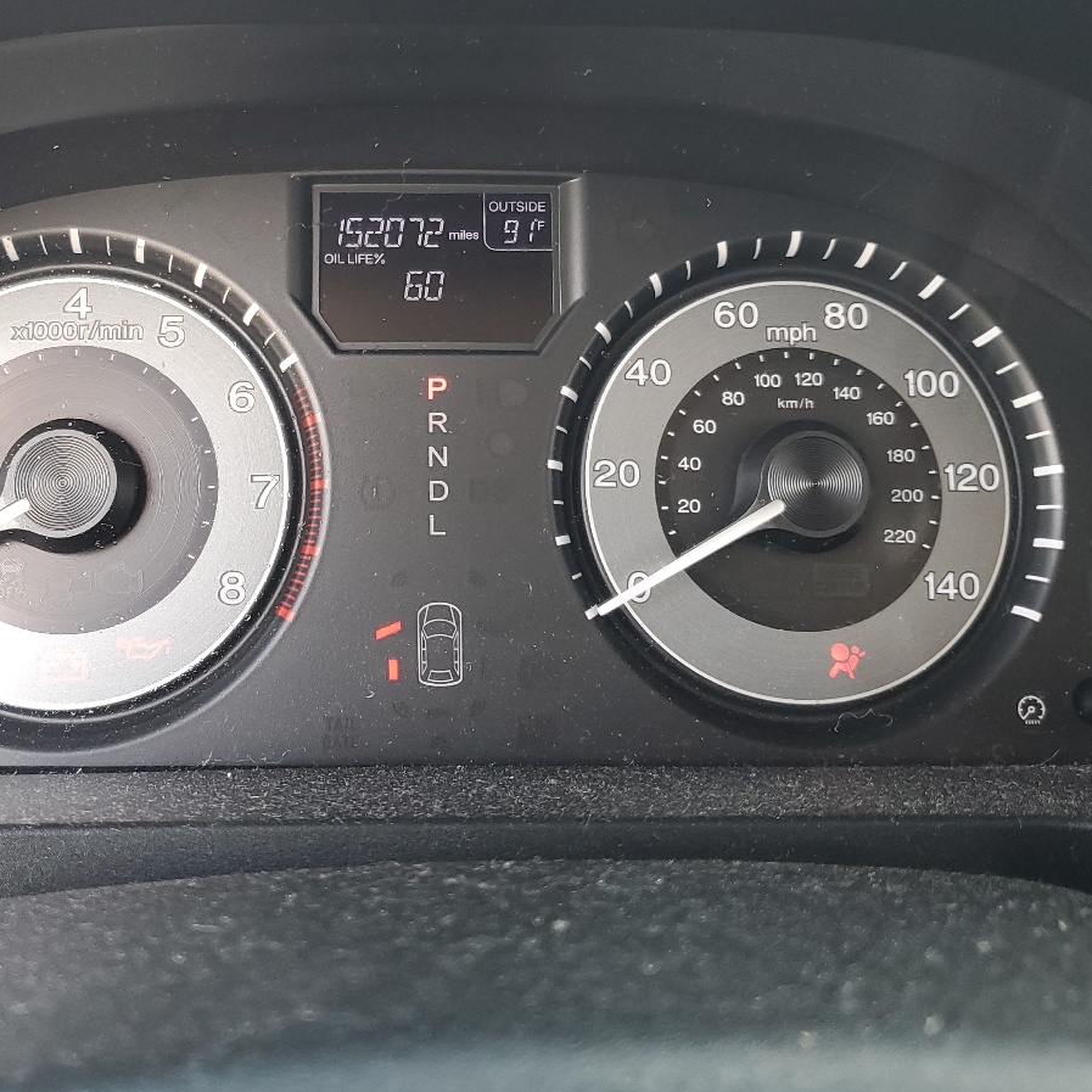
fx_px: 1463
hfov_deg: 40.5
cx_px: 388
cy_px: 397
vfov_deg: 40.6
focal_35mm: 41
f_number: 1.5
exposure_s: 1/120
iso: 80
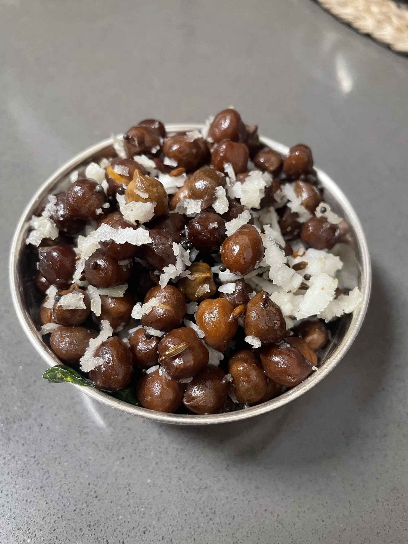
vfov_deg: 67.3
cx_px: 204
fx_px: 409
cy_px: 272
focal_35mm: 26
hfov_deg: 53.1
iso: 400
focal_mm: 4.2
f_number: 1.6
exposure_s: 1/60
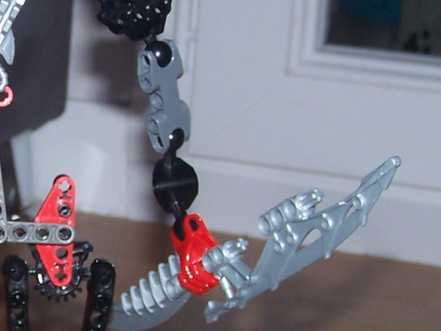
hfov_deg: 15.4
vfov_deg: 11.8
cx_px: -33
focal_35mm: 125
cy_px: 200
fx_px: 1592
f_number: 2.8
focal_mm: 6.3
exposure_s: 1/60
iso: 80
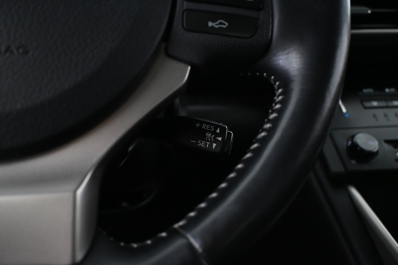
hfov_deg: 56.1
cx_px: 199
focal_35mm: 34
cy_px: 132
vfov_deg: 39.1
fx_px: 373
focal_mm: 22.5
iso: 4500
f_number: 4
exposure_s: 1/40
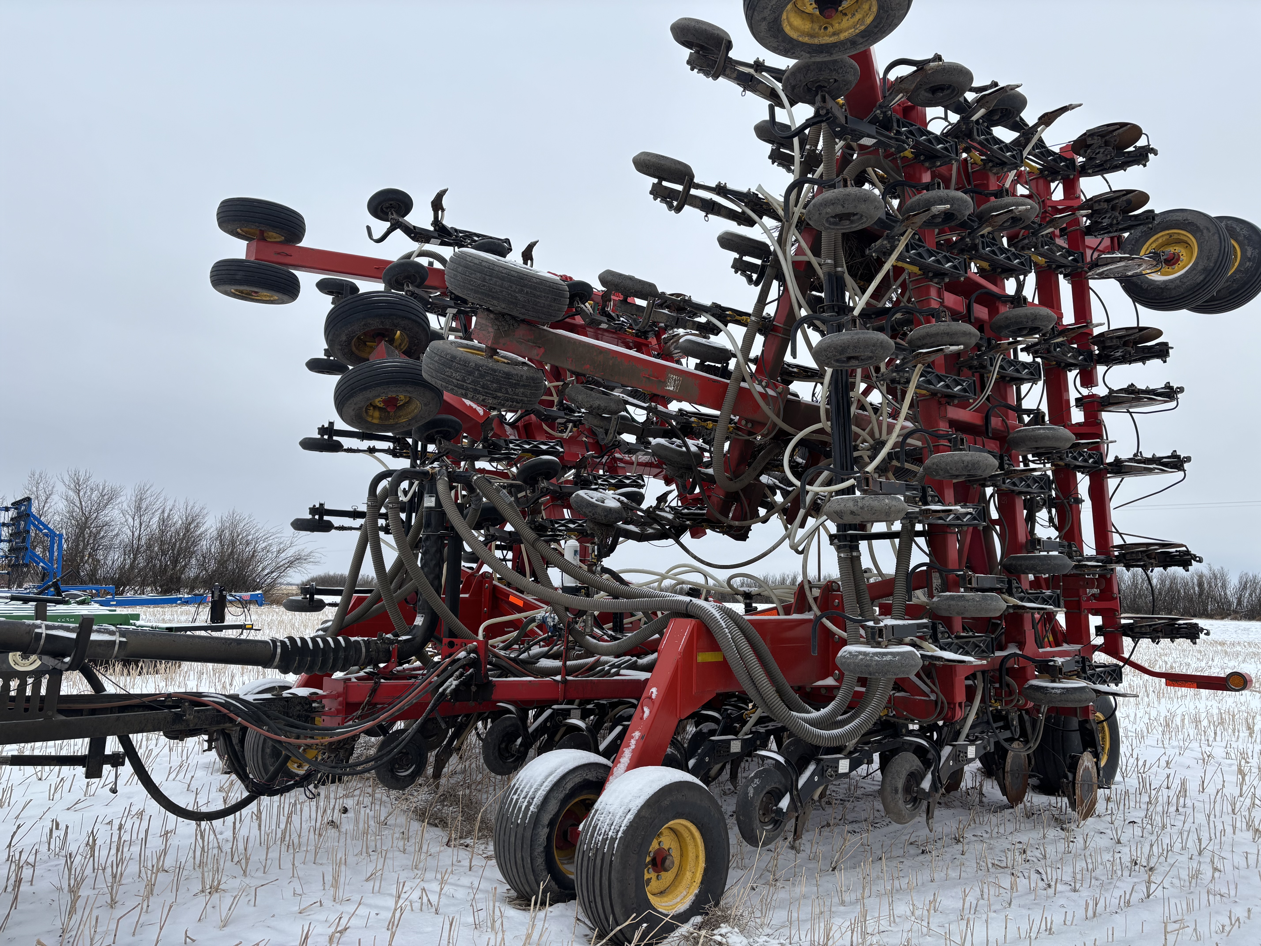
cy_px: 473
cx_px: 630
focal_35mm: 26
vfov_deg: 53.1
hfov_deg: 67.3
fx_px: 947
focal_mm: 5.96
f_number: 1.6
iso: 50
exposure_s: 1/1437
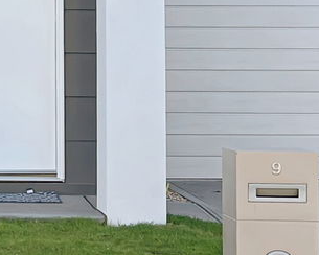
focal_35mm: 125
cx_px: -41
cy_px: -235
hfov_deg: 15.0
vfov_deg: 11.3
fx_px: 1180
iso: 50
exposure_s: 1/991
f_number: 1.5
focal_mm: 5.7
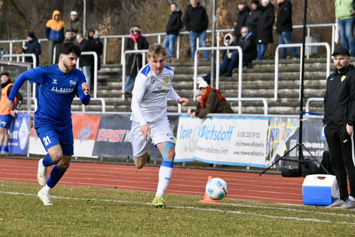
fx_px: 3352
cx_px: 178
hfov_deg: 6.1
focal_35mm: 340
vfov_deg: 4.0
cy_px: 118
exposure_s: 1/1600
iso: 3200
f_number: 11
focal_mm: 340
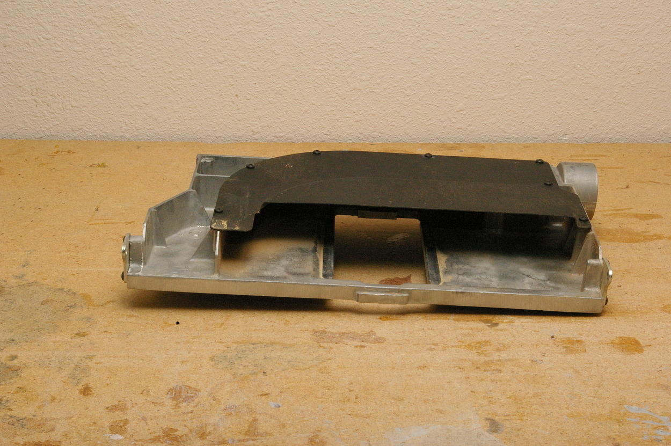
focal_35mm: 64
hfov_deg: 31.2
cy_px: 223
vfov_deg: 21.0
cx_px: 336
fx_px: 1201
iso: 1600
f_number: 22
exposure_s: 1/180
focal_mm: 43
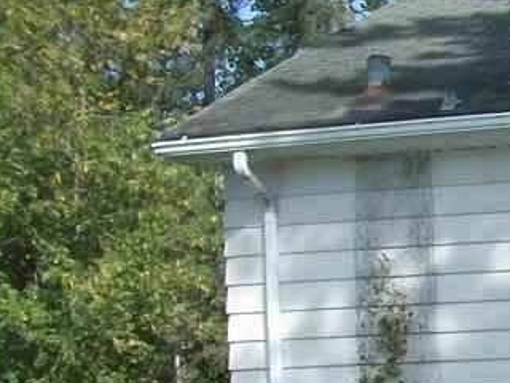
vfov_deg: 11.0
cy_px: 646
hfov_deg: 13.7
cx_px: 929
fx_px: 1886
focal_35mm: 128
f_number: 5.5
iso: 80
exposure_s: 1/250
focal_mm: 5.7
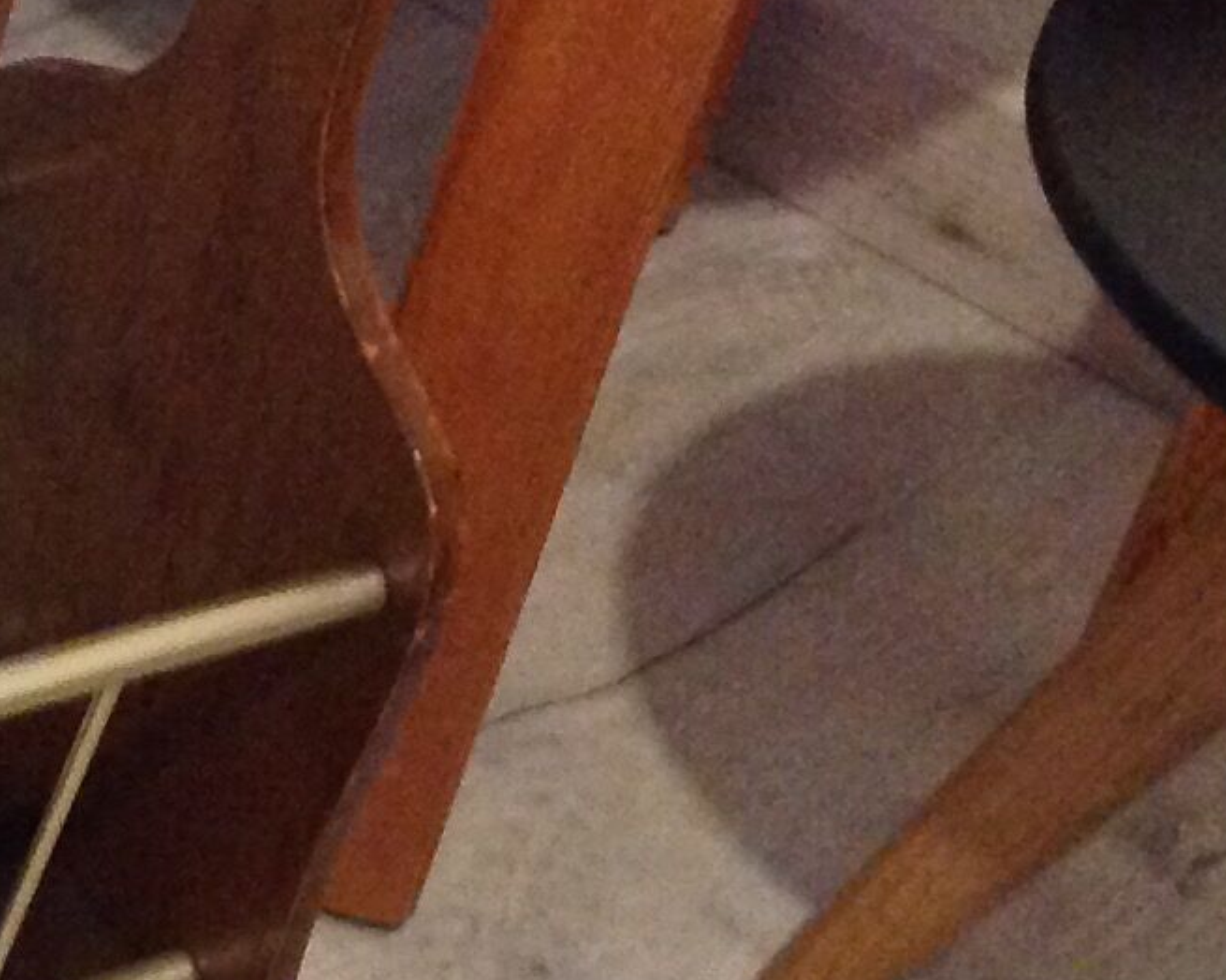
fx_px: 4898
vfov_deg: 11.4
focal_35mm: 135
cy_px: 595
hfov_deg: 13.3
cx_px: -724
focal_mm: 4.28
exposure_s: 1/15
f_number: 2.4
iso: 500
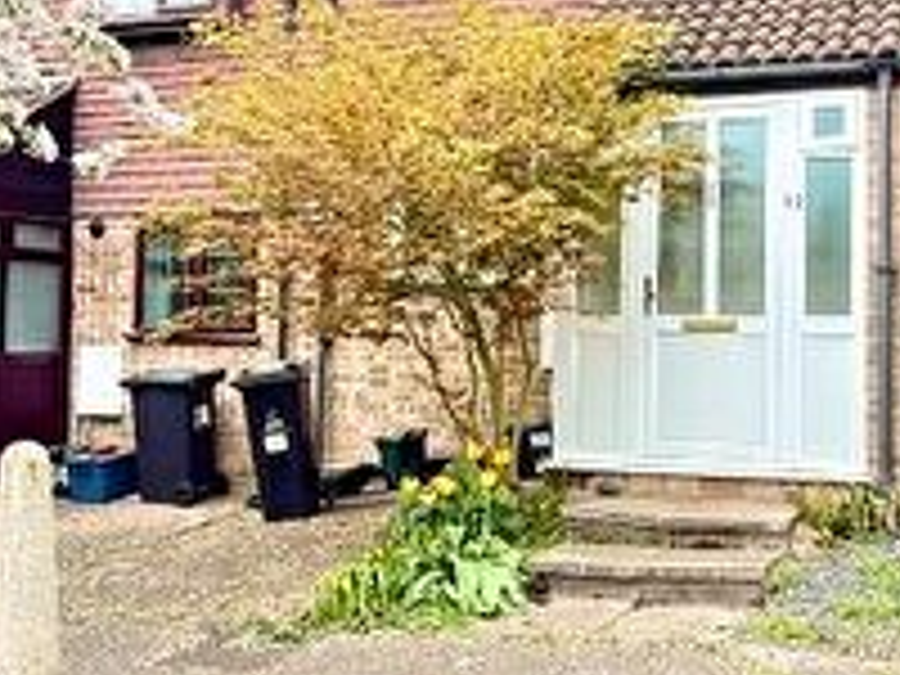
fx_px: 1274
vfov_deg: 29.6
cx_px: 522
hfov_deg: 38.8
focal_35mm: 49
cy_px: 286
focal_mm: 2.22
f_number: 2.2
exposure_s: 1/353
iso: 64
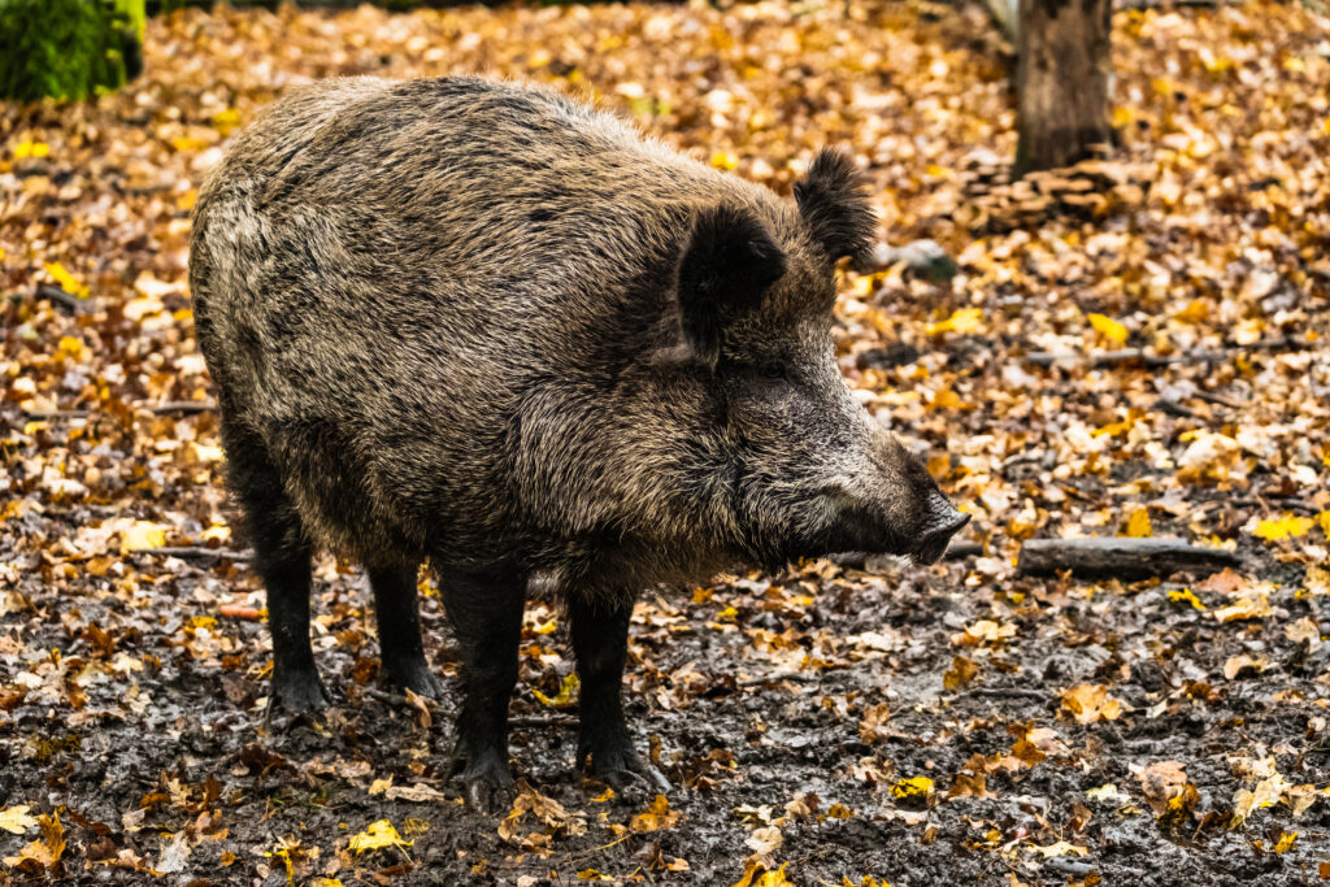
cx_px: 665
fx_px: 5542
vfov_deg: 9.2
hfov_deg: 13.7
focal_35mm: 150
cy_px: 444
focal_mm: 100
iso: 4000
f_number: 4.5
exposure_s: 1/125
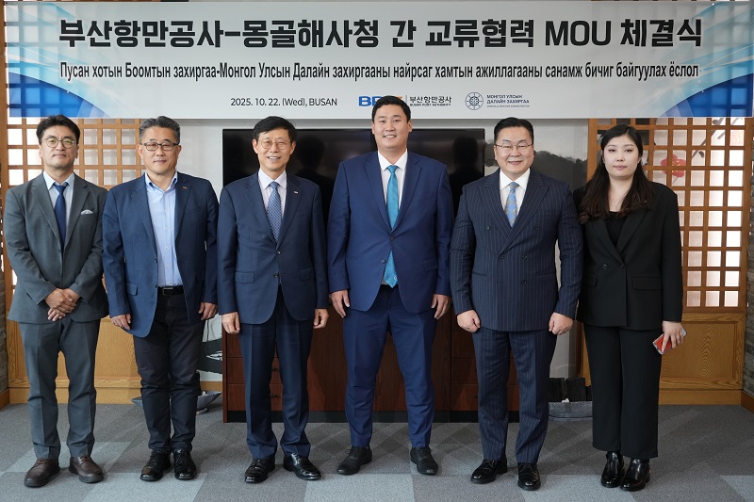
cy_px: 251
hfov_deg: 45.4
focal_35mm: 43
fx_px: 900
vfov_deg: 31.2
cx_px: 377
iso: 1000
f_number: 4
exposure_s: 1/50
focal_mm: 43
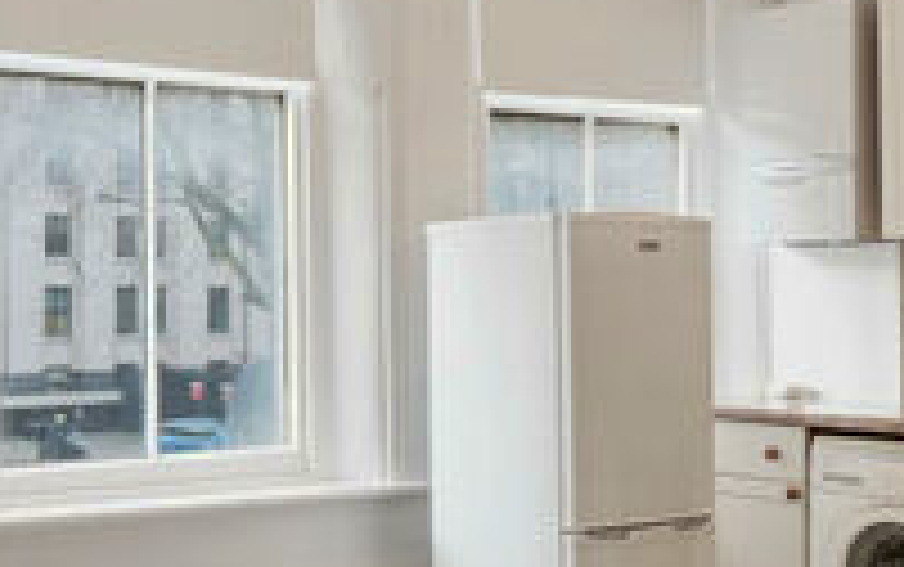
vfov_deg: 22.0
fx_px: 1455
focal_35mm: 59
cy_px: 322
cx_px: 454
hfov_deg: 34.5
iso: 200
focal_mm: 8
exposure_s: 1/6
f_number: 6.3
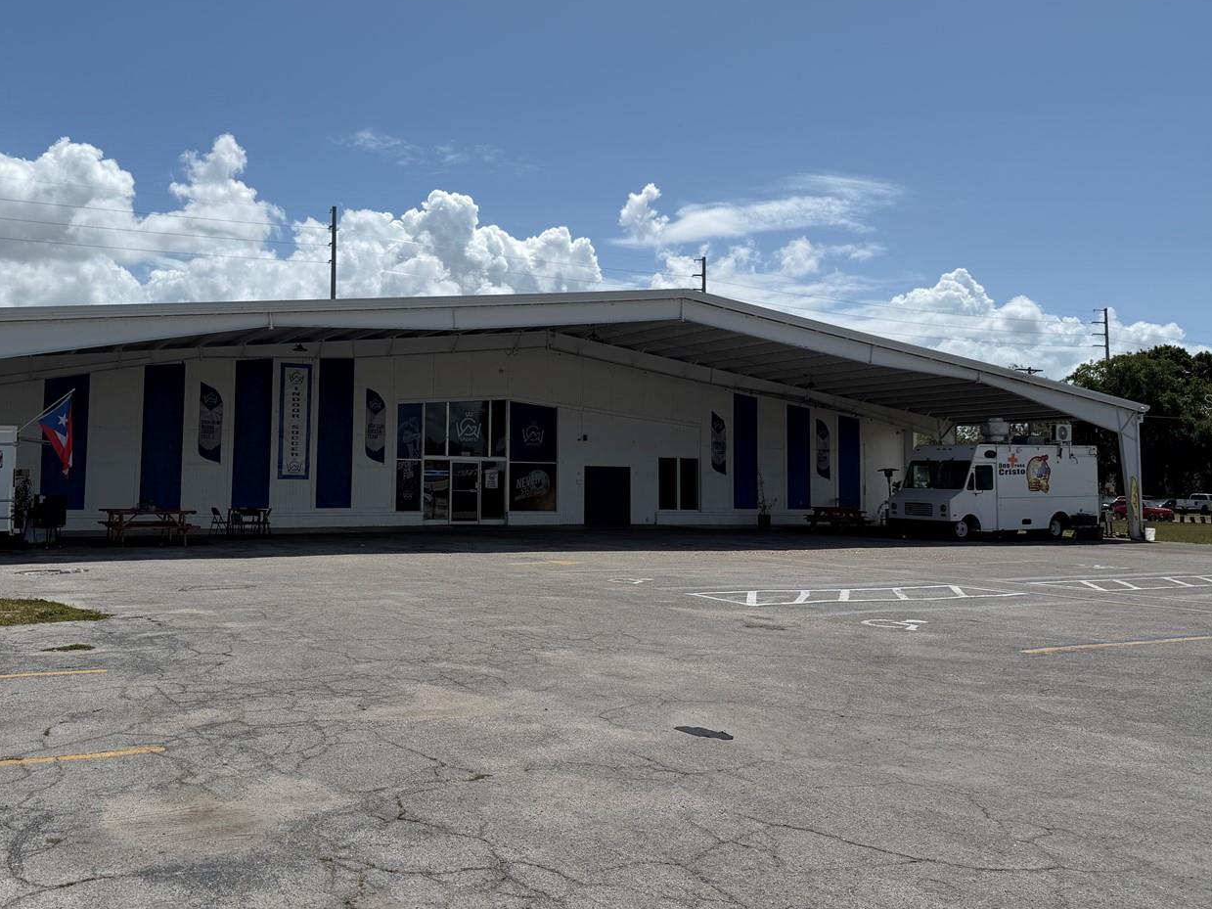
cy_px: 401
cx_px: 514
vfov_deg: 45.4
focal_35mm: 31
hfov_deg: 58.1
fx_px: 1085
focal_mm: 6.76
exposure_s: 1/11905
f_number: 1.78
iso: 80
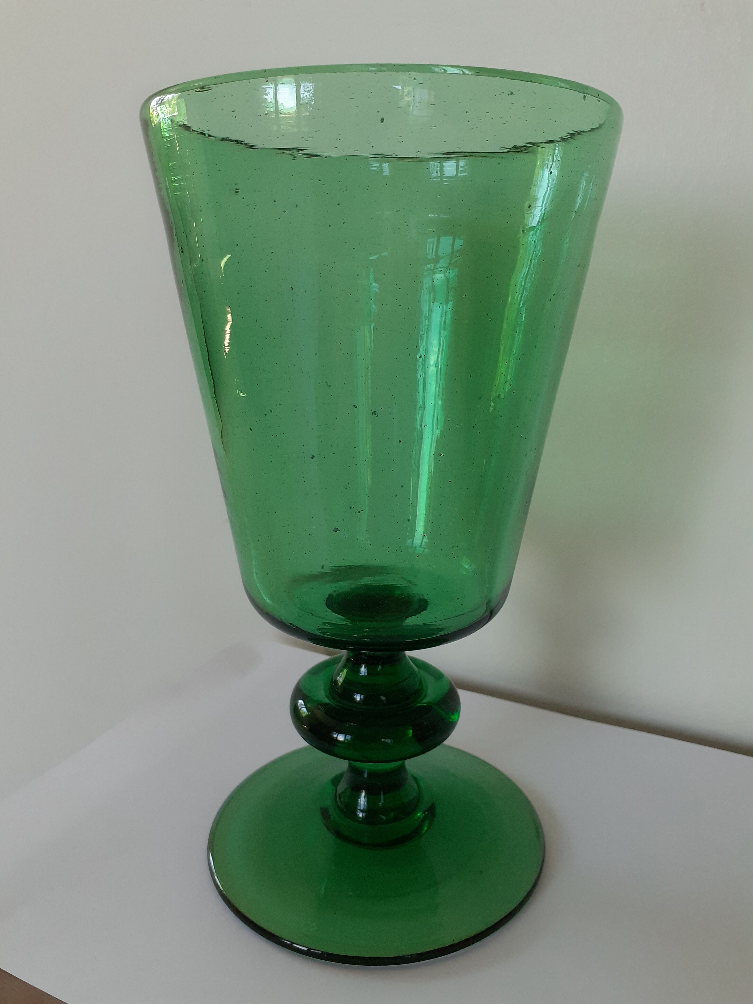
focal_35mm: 27
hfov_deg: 51.4
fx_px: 783
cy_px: 502
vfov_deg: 65.3
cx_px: 376
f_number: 1.9
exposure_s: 1/100
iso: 80
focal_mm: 3.6
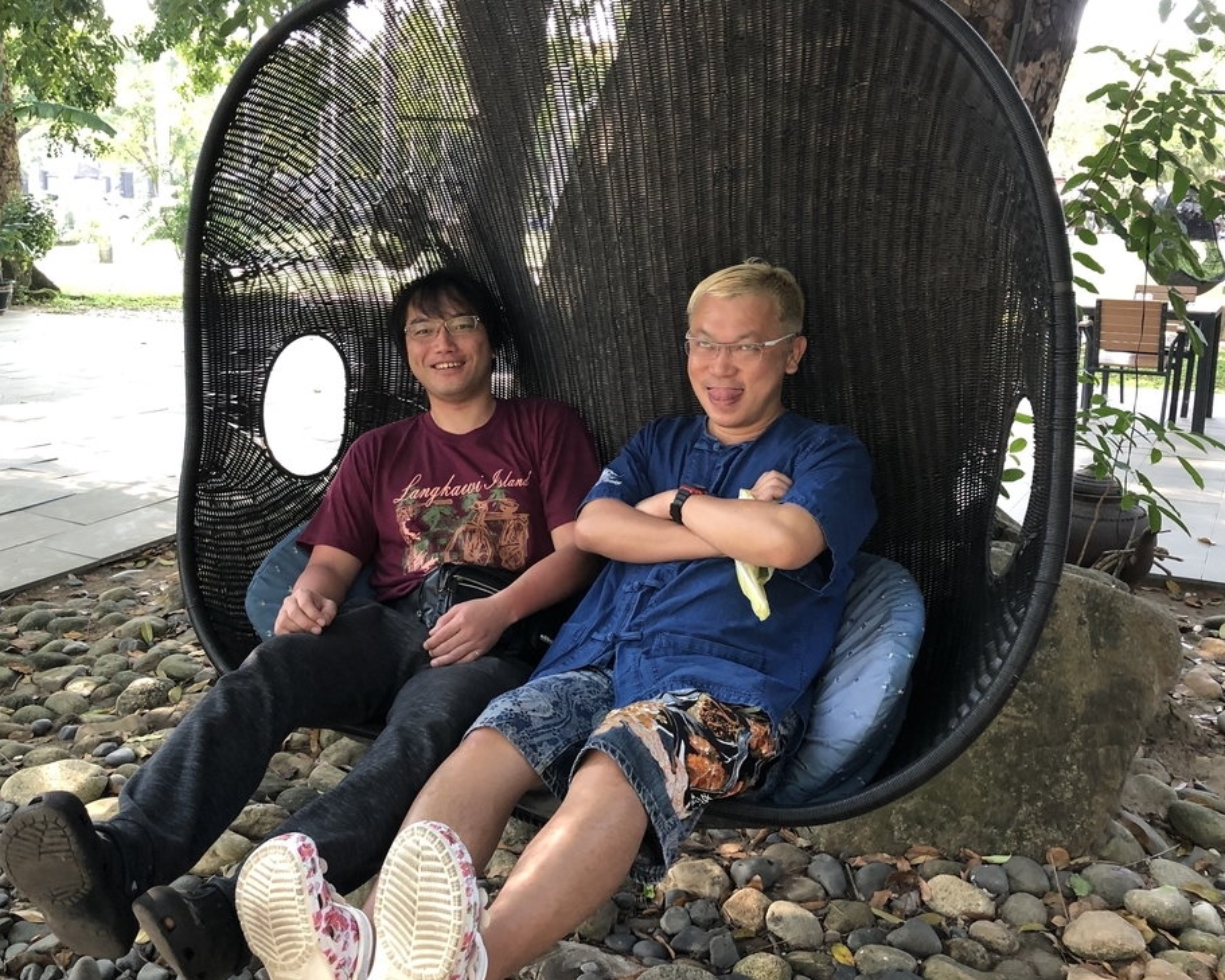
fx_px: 1305
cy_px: 440
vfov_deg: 41.1
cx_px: 530
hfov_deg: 50.1
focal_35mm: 36
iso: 40
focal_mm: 3.99
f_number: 1.8
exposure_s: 1/30
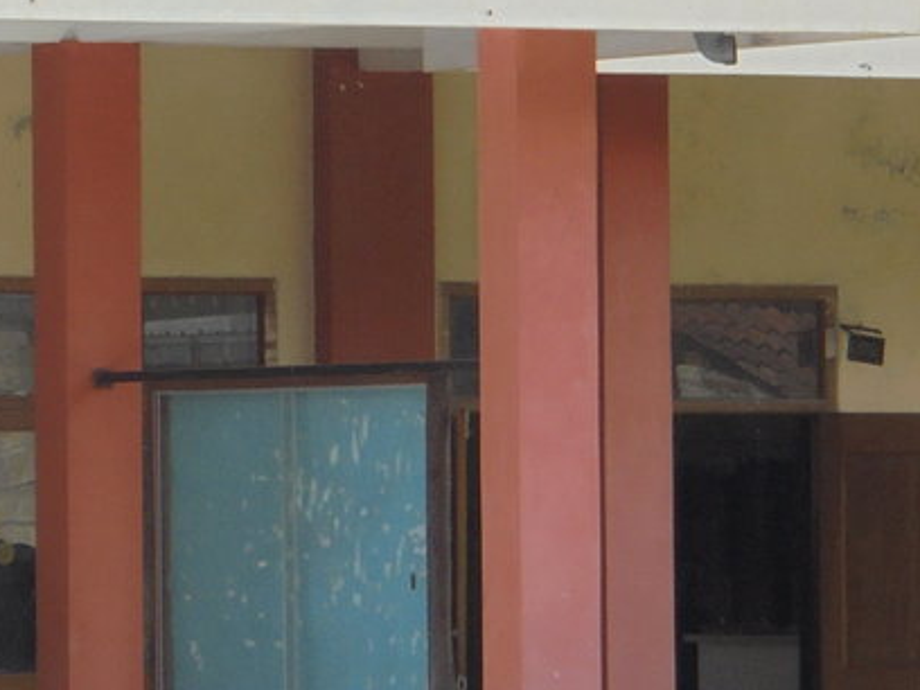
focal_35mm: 493
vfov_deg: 3.0
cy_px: -95
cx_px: -79
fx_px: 13103
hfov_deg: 4.0
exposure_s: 1/125
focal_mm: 27.6
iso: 100
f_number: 6.5
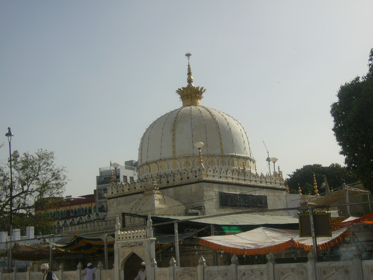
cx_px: 186
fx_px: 485
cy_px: 140
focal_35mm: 45
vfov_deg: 32.2
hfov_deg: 42.1
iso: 50
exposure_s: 1/250
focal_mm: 7.5
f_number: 9
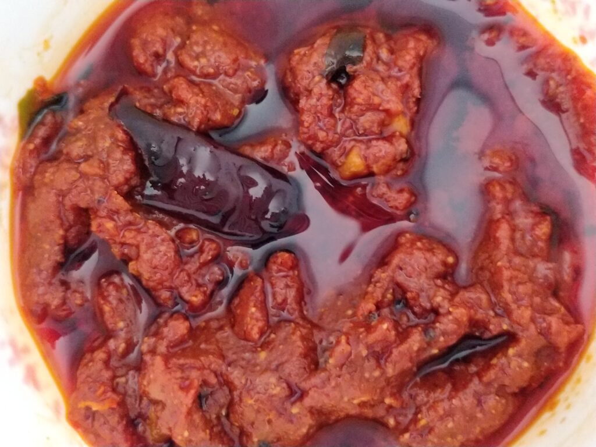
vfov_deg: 56.8
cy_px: 224
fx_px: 413
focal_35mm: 24
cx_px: 298
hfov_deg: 71.6
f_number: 1.7
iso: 2000
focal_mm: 4.1
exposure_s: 1/50
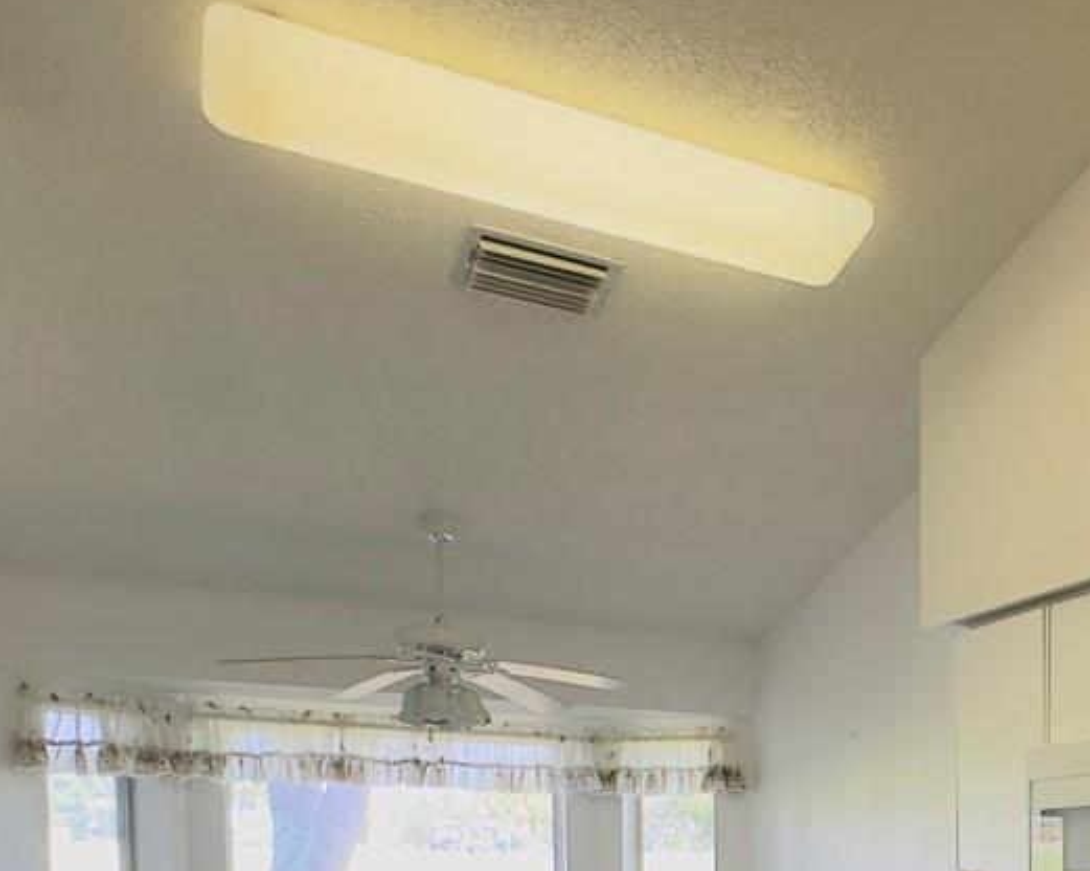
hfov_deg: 39.3
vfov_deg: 31.8
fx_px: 1354
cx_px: 1063
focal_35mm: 42
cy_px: 944
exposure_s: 1/120
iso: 200
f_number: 2.2
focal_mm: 2.22
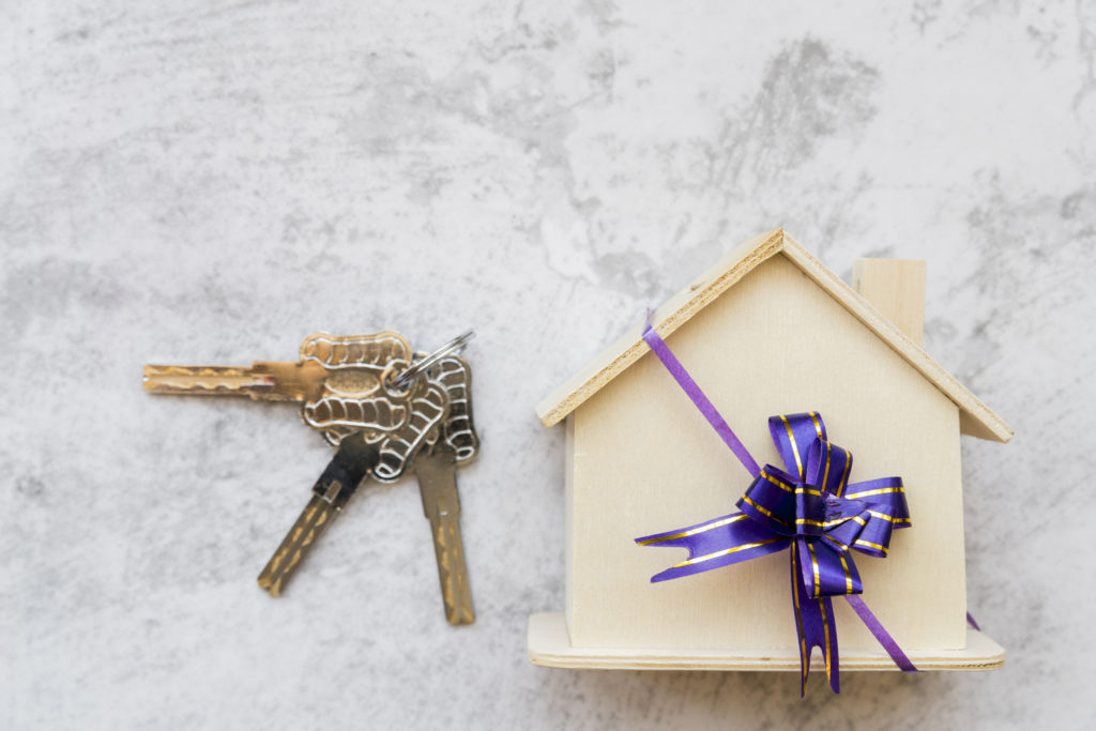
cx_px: 548
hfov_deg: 36.2
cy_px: 366
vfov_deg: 24.6
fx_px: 1675
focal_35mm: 55
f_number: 8
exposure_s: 1/4
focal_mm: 55
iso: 100
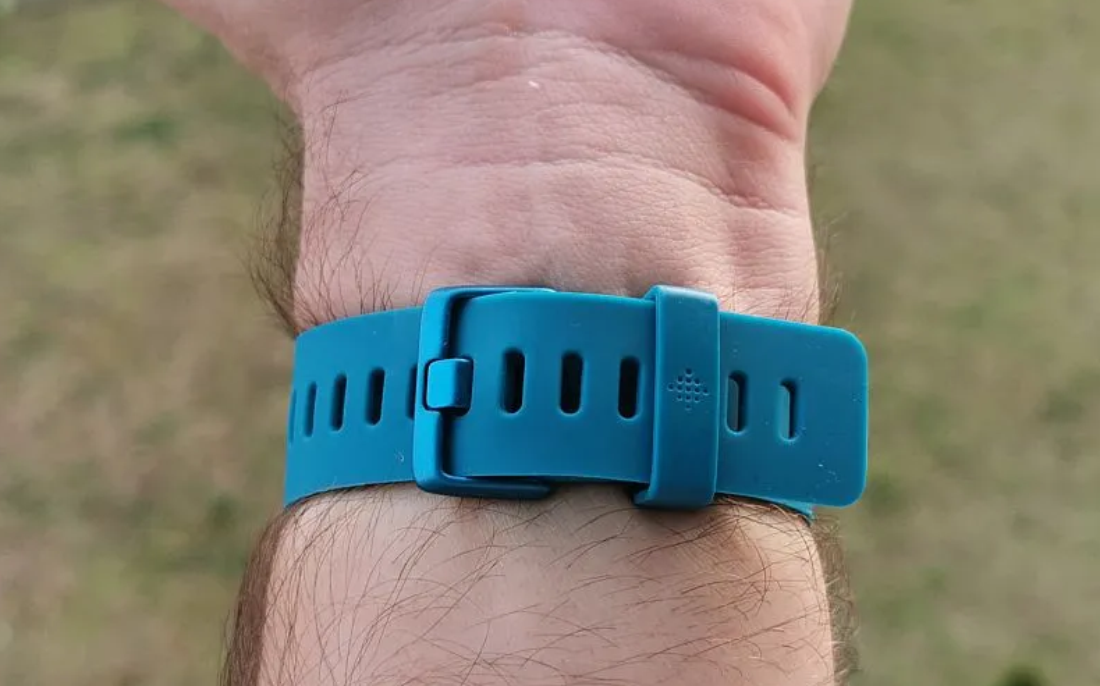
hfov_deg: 35.1
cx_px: 550
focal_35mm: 58
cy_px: 398
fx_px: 1738
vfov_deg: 22.3
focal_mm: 5.56
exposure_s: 1/229
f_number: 1.6
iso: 50
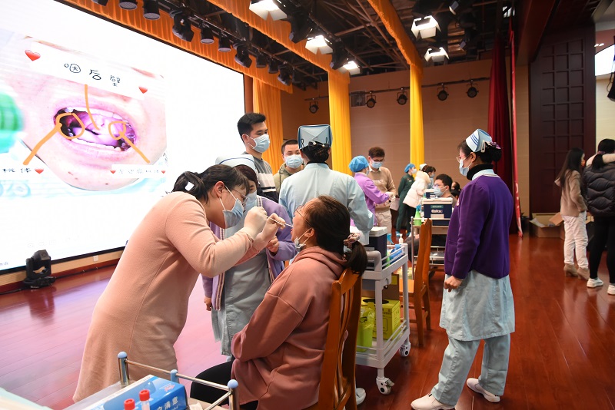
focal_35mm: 24
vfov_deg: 53.2
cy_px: 205
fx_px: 410
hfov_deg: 73.7
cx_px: 308
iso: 3200
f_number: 4.5
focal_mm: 24
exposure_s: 1/200
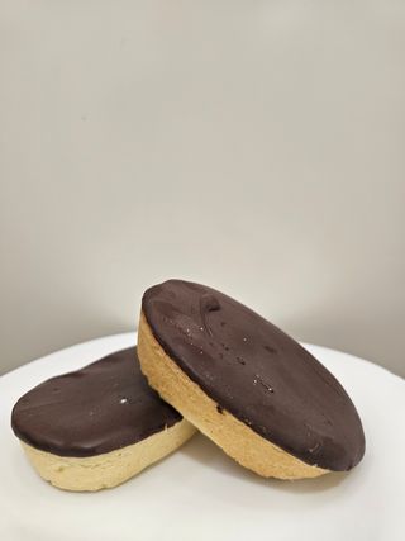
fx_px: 359
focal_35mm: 23
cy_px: 270
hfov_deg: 58.9
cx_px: 202
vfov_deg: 73.9
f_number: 1.7
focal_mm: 6.3
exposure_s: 1/100
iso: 200
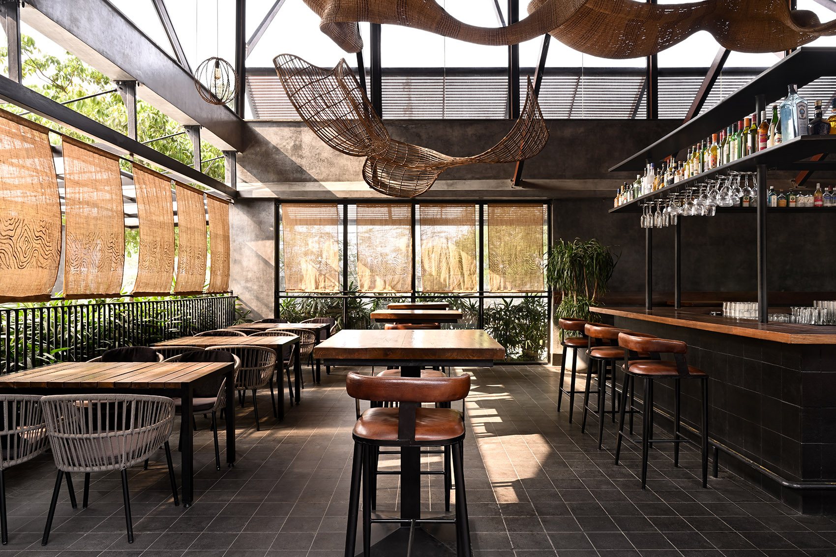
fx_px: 557
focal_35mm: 24
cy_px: 278
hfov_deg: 73.7
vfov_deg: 53.1
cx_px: 418
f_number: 11
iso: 200
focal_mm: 24
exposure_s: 1/10
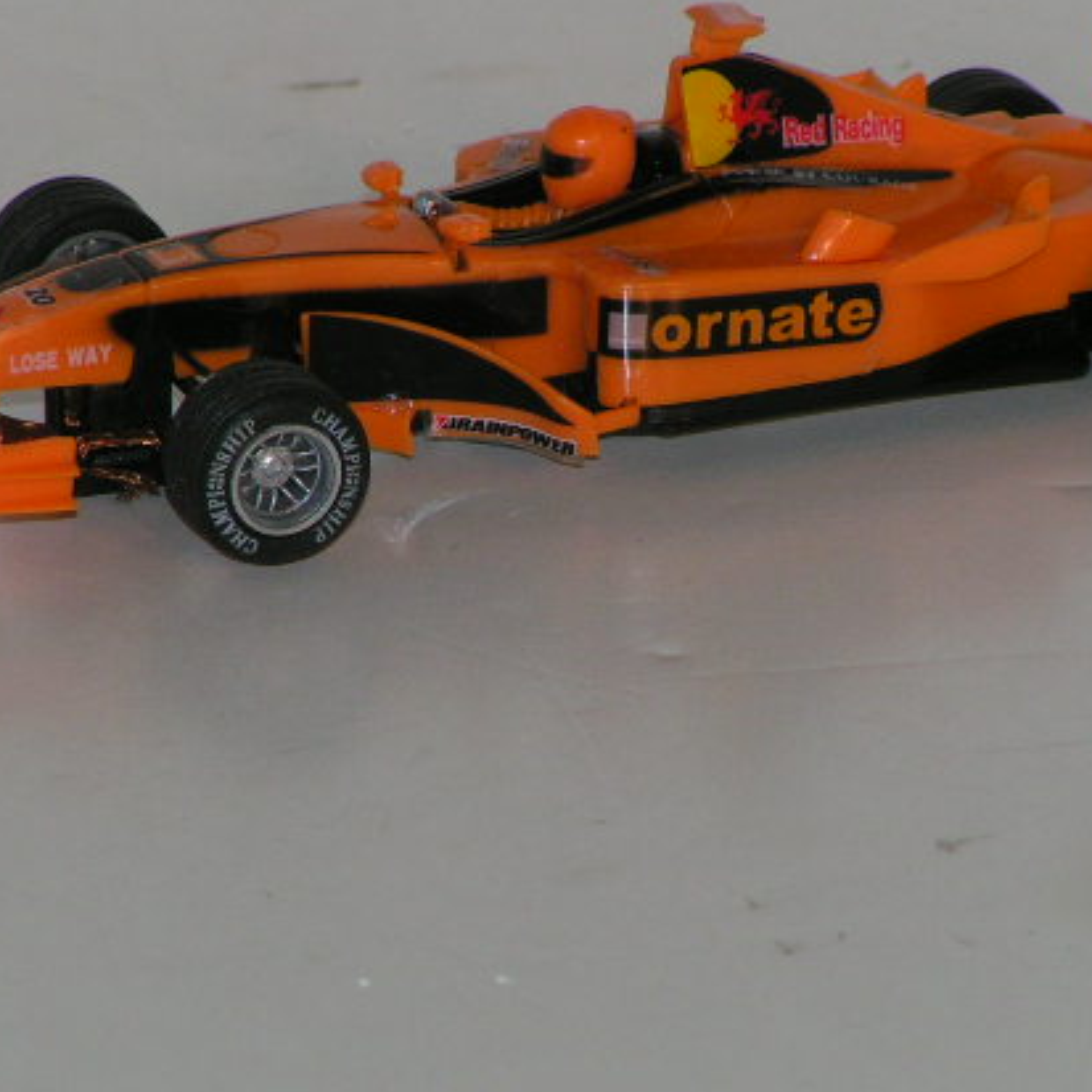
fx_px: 15954
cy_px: 542
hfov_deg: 3.9
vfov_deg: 3.9
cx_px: 563
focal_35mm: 447
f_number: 5.6
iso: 100
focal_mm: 49.8
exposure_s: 1/400
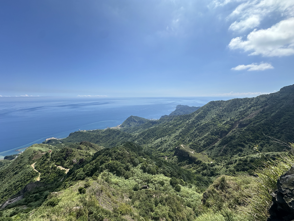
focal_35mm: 14
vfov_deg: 85.7
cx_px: 147
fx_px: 119
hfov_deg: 102.1
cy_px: 110
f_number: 2.2
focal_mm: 2.22
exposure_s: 1/2959
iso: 50
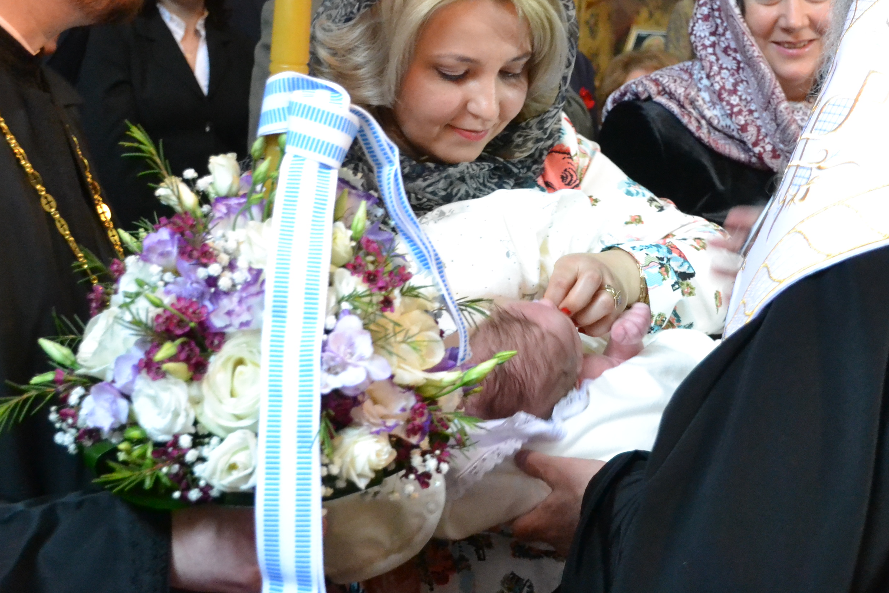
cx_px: 559
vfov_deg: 20.3
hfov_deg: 29.9
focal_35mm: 67
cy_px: 218
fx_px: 1655
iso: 3200
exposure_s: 1/30
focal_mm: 24
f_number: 4.5
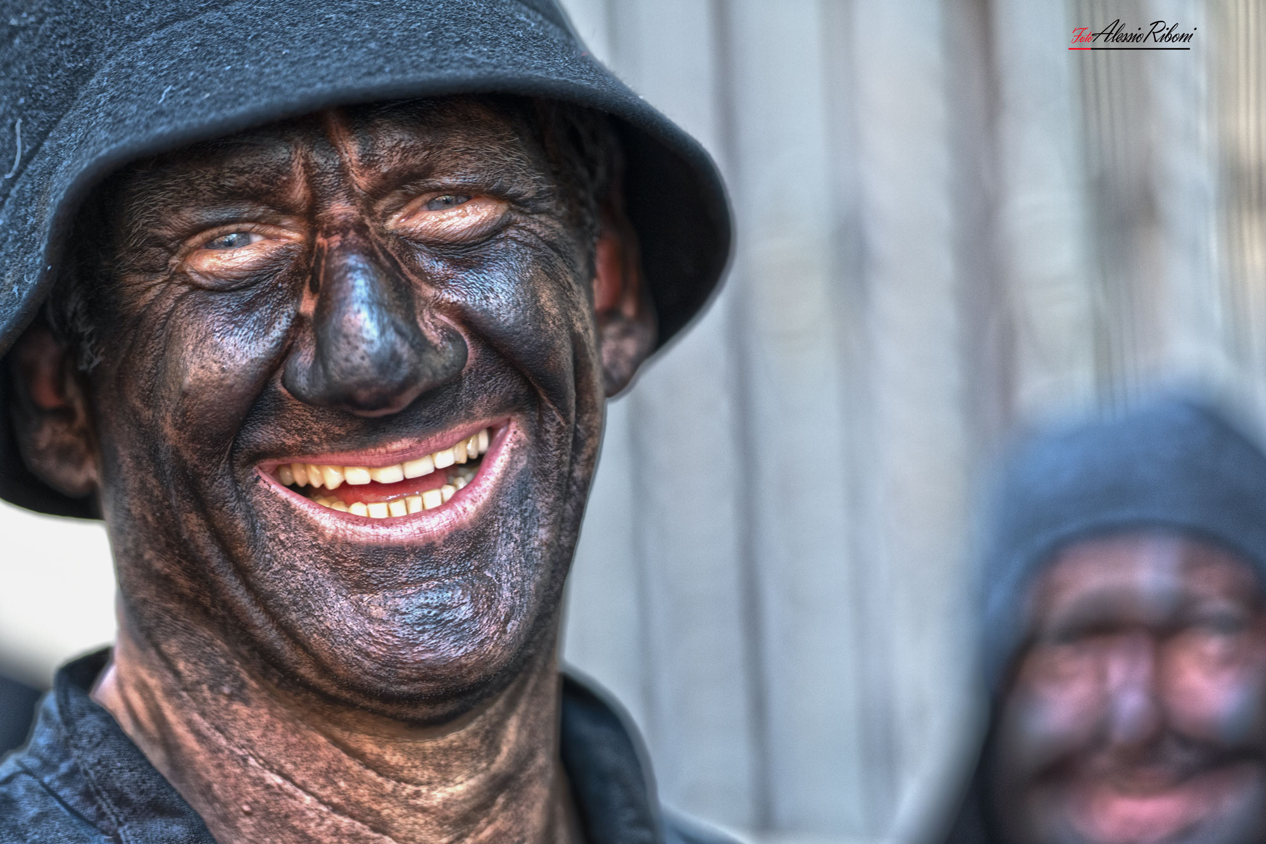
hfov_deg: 12.8
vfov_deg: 8.6
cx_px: 633
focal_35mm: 160
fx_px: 5626
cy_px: 422
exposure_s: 1/200
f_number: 2.8
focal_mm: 160
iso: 400
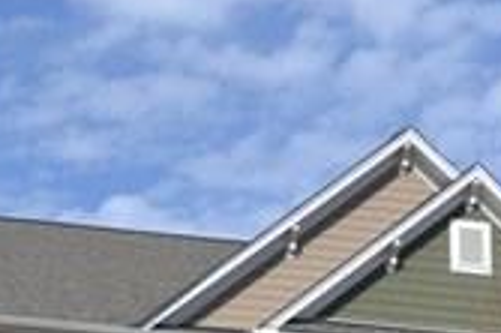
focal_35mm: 115
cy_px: 416
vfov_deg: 11.6
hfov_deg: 17.7
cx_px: 351
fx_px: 1599
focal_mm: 20
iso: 100
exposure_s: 1/320
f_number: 9
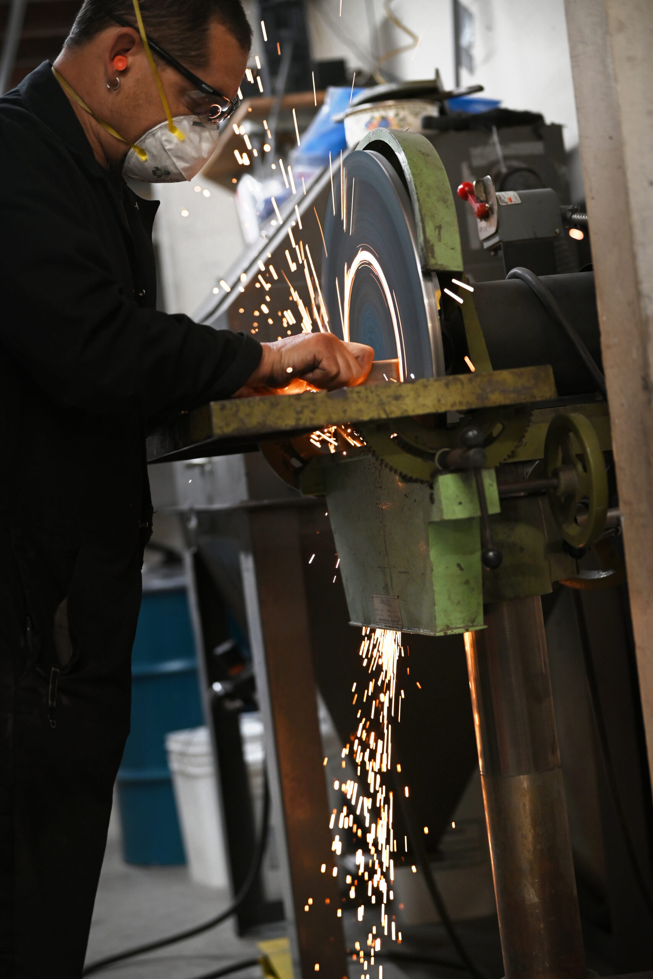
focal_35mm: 70
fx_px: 1903
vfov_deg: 28.8
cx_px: 326
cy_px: 490
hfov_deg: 19.5
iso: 800
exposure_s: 1/250
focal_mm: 70
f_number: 2.8
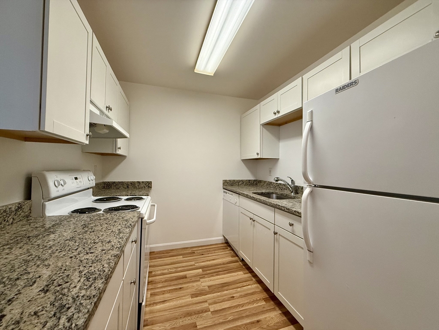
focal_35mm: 14
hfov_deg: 102.1
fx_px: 178
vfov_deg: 85.7
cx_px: 220
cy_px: 165
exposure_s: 1/120
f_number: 2.2
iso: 320
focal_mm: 2.22
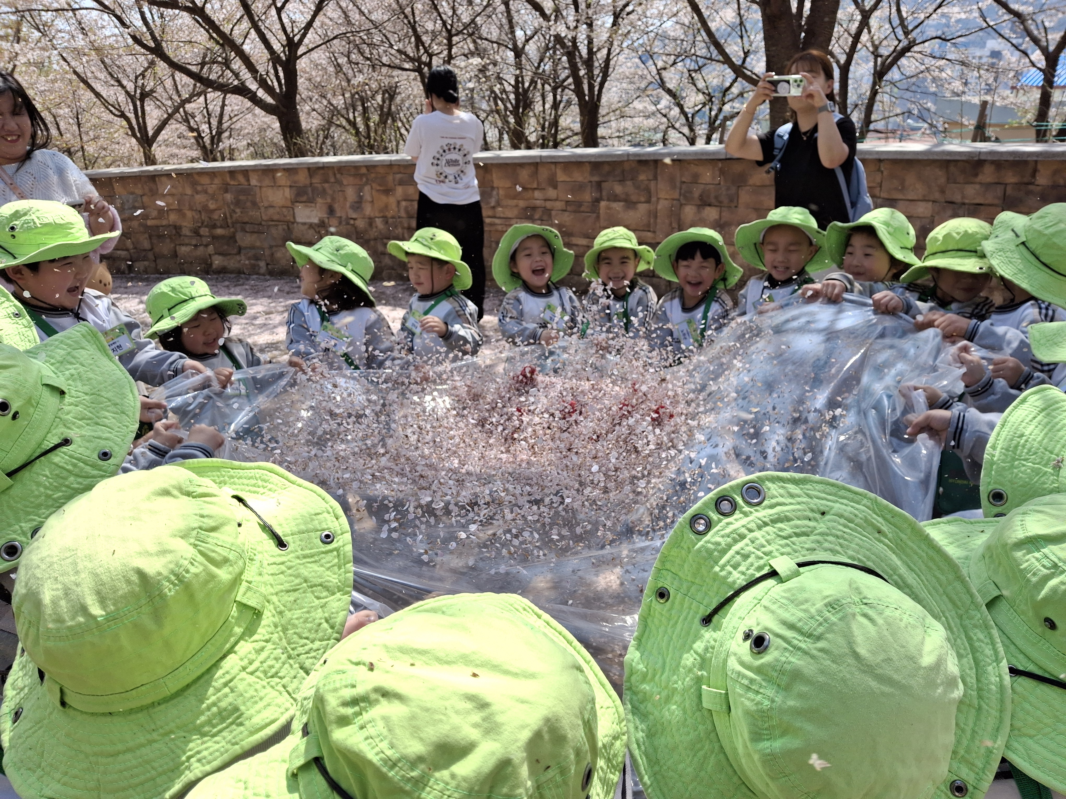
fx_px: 770
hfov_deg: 69.4
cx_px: 533
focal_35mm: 25
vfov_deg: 54.9
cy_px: 400
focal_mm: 4.69
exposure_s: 1/938
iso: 25
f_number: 1.8
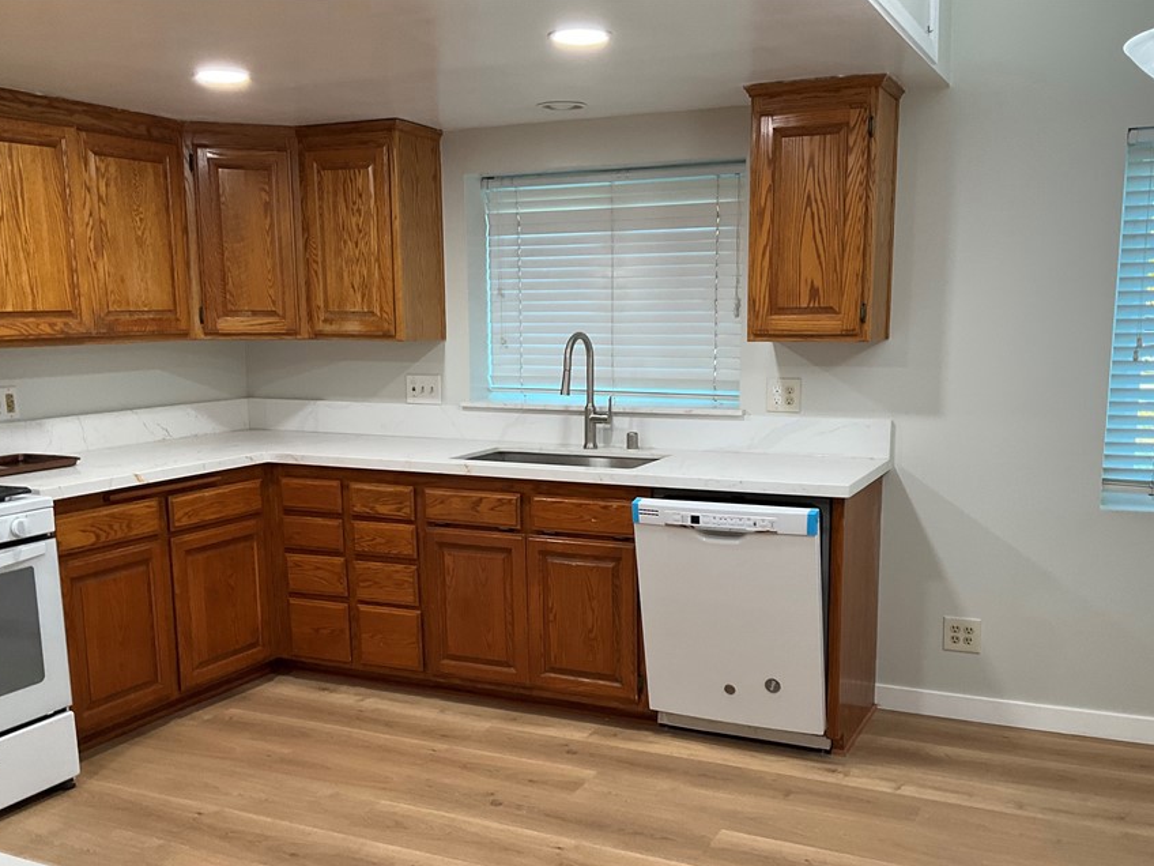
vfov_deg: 40.5
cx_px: 589
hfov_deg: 52.6
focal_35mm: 35
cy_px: 519
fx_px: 1167
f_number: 1.8
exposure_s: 1/60
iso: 64
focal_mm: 3
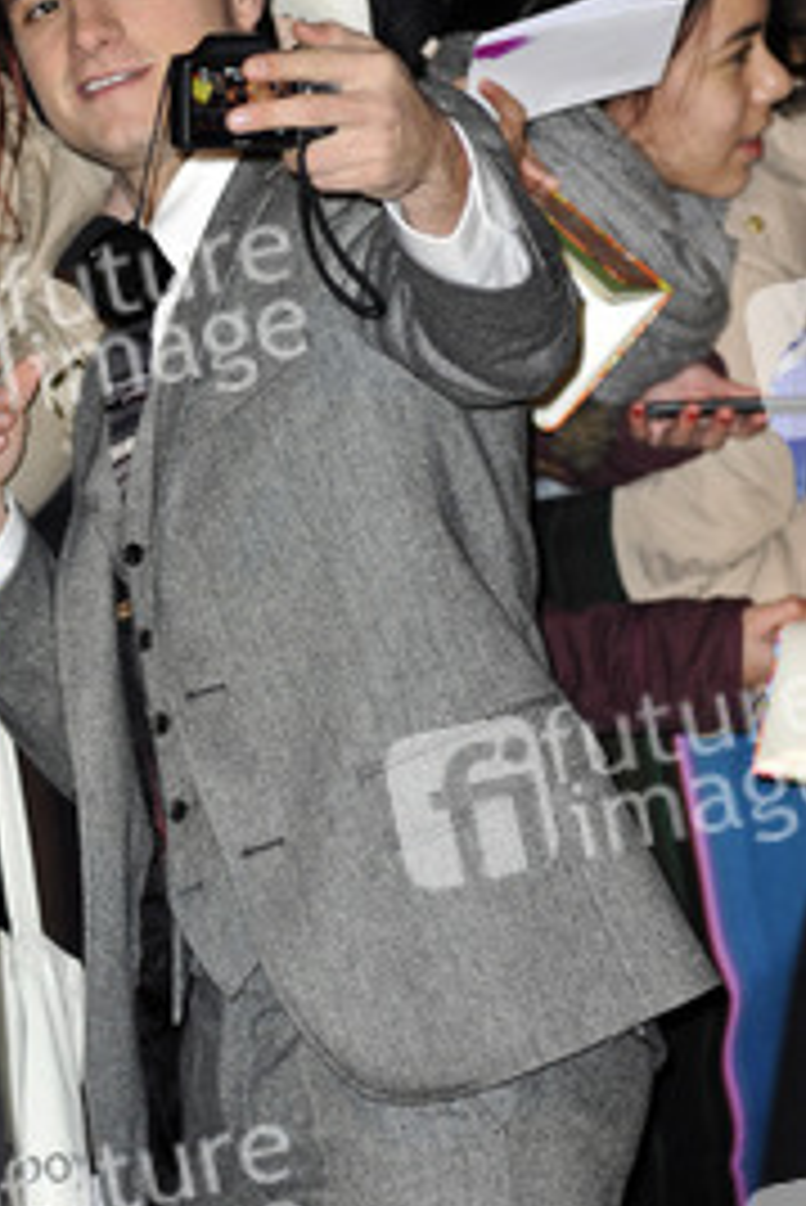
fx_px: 9256
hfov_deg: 5.0
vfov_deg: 7.5
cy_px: 558
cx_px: 209
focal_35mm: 276
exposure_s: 1/250
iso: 800
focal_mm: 185
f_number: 5
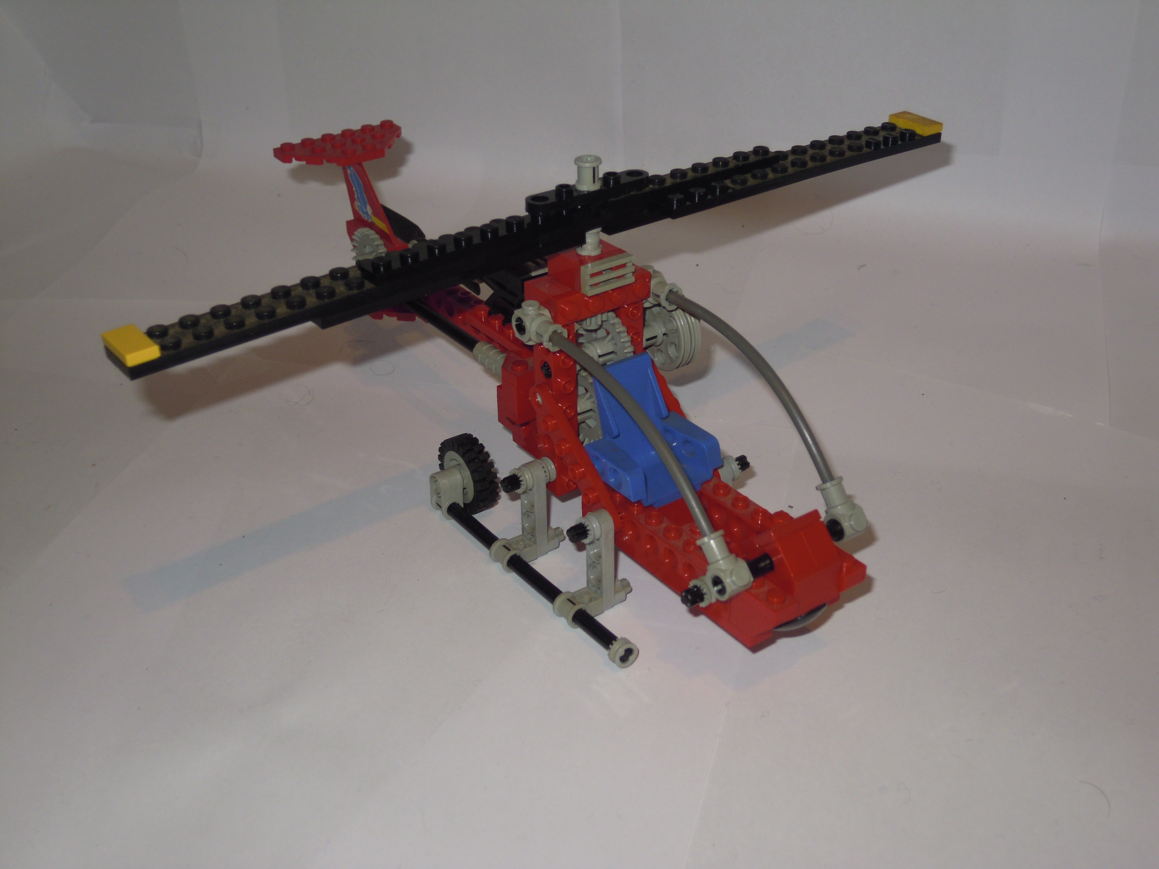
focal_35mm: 41
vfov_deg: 35.1
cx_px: 580
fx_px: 1373
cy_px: 434
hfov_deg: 45.8
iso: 100
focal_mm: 7.3
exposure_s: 1/30
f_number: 3.2
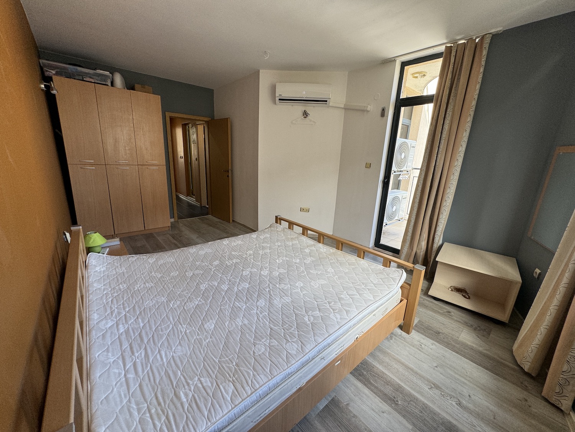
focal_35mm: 14
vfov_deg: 85.7
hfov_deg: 102.1
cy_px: 216
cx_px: 288
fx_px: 233
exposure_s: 1/100
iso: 100
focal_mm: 2.22
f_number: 2.2
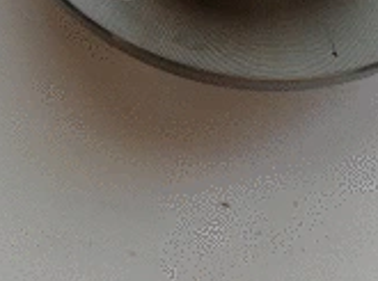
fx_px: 915
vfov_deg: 16.1
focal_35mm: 84
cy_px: -137
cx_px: 158
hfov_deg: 23.3
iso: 80
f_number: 1.8
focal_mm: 3.95
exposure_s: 1/100
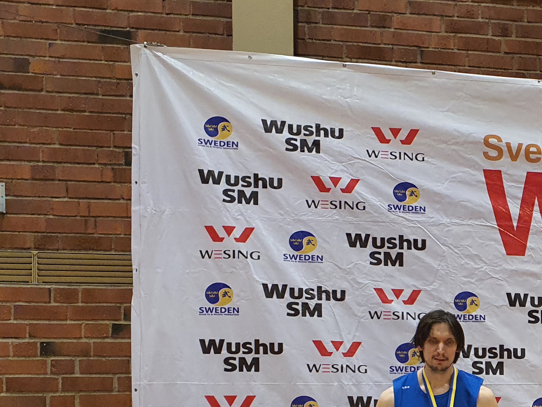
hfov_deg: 27.1
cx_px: 584
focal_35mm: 66
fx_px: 1033
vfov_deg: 21.4
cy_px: 411
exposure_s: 1/100
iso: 200
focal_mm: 4.3
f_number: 2.4
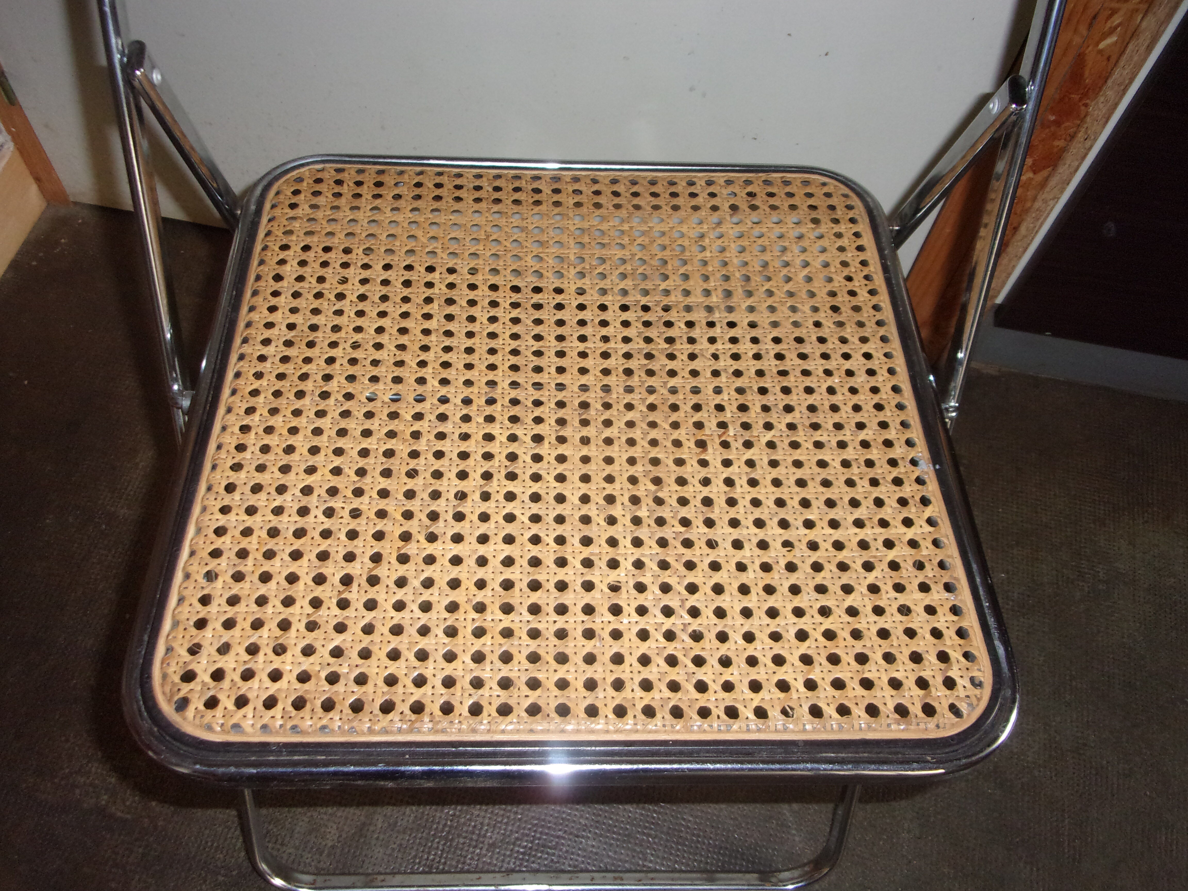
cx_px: 594
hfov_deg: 63.4
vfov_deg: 49.7
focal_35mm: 28
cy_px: 446
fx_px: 961
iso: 200
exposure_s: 1/34
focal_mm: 5.1
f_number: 3.9
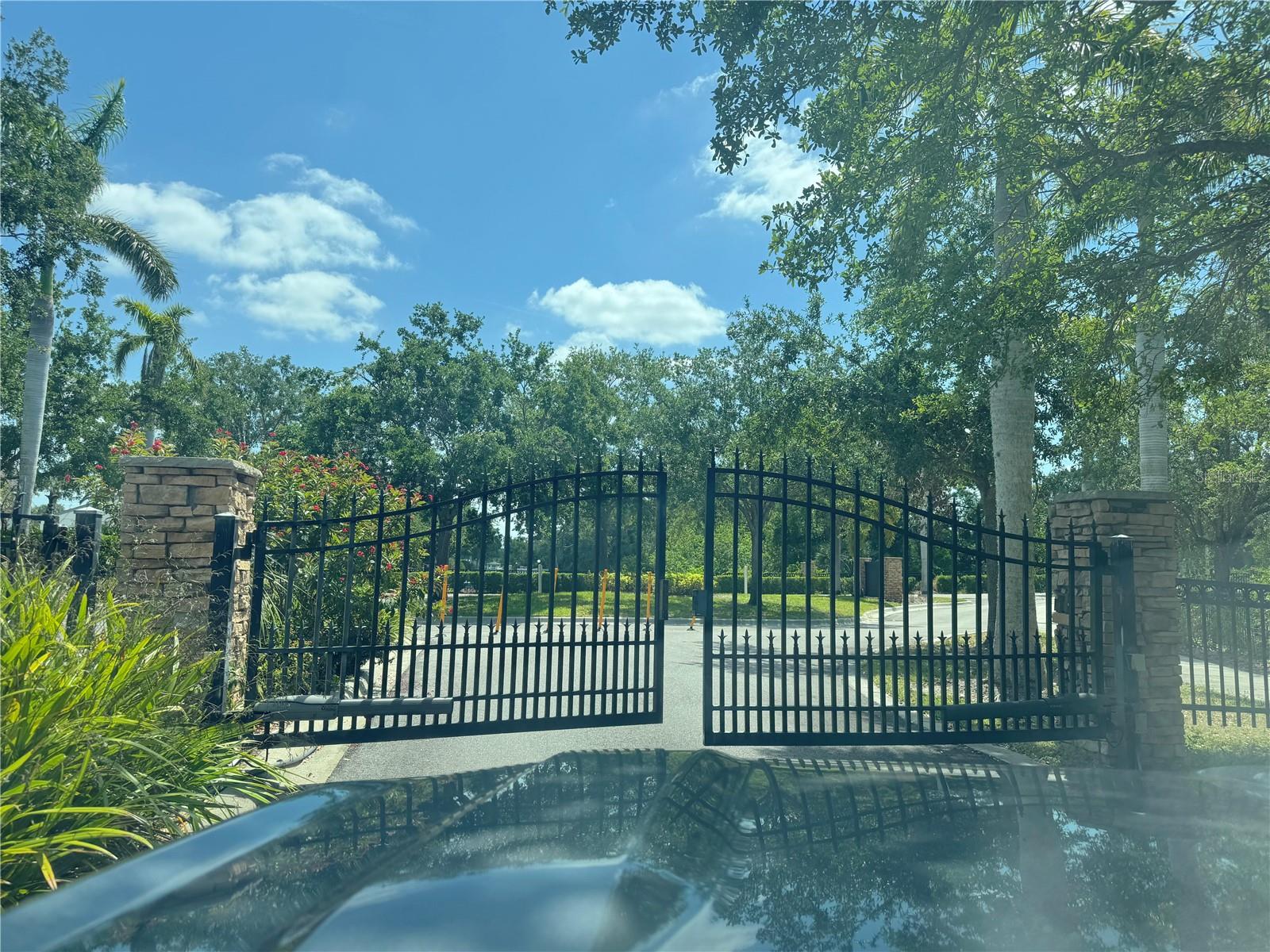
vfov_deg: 56.8
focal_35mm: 24
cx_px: 635
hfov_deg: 71.6
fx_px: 881
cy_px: 476
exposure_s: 1/3413
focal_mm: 6.76
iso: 80
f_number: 1.78
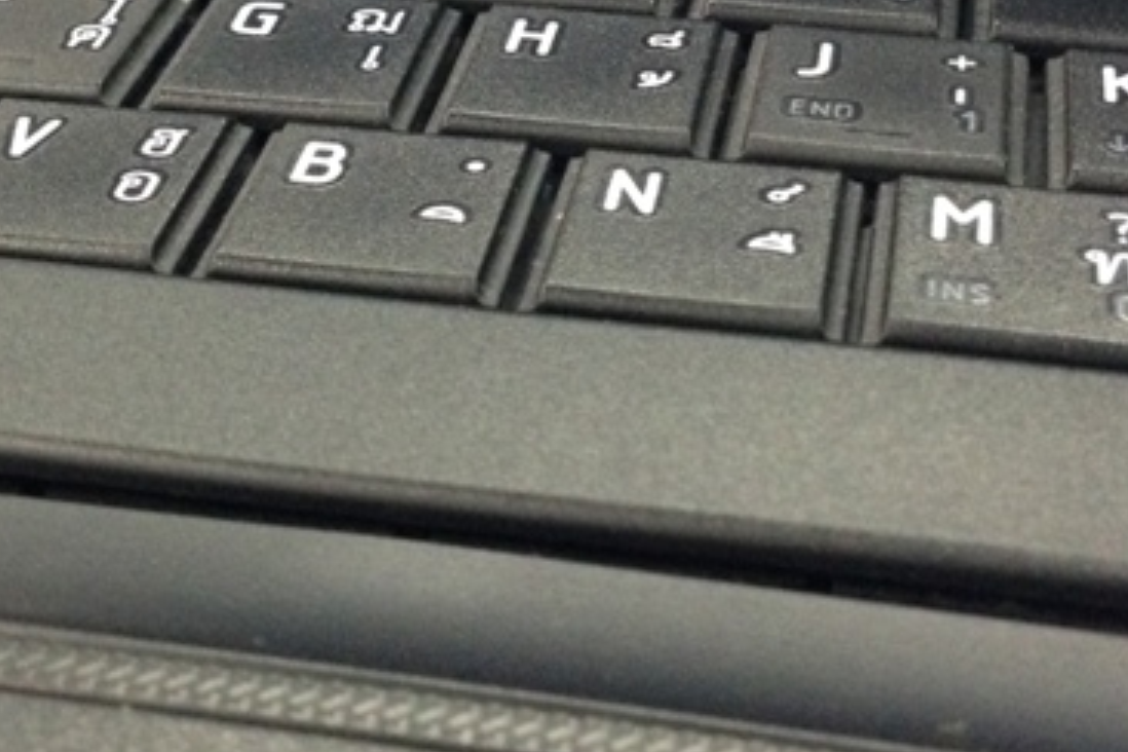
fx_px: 2350
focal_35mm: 75
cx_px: 481
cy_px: 34
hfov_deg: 27.0
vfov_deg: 17.8
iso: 320
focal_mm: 4.12
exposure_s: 1/20
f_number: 2.4
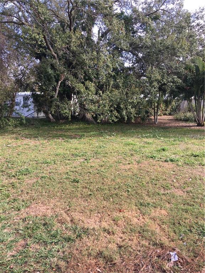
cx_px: 102
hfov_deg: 48.2
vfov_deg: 61.7
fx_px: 229
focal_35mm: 29
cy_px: 136
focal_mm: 4.15
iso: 25
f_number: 2.2
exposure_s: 1/320
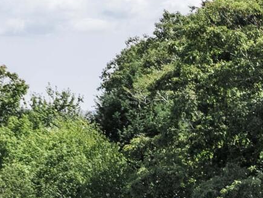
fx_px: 1254
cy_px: 421
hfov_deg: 10.5
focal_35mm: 165
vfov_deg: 8.4
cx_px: 611
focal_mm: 12.29
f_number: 2.8
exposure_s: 1/320
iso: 100
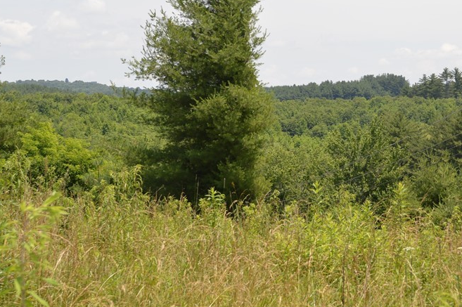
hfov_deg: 23.1
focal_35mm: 87
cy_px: 144
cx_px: 361
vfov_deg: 15.7
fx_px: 1113
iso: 100
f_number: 8
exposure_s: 1/200
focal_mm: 35
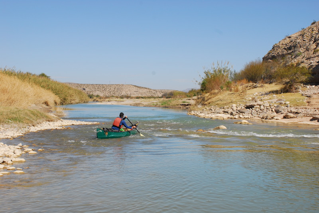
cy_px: 106
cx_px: 160
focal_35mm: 60
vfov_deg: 22.7
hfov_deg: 33.4
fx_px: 532
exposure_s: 1/320
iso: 160
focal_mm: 40
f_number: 9
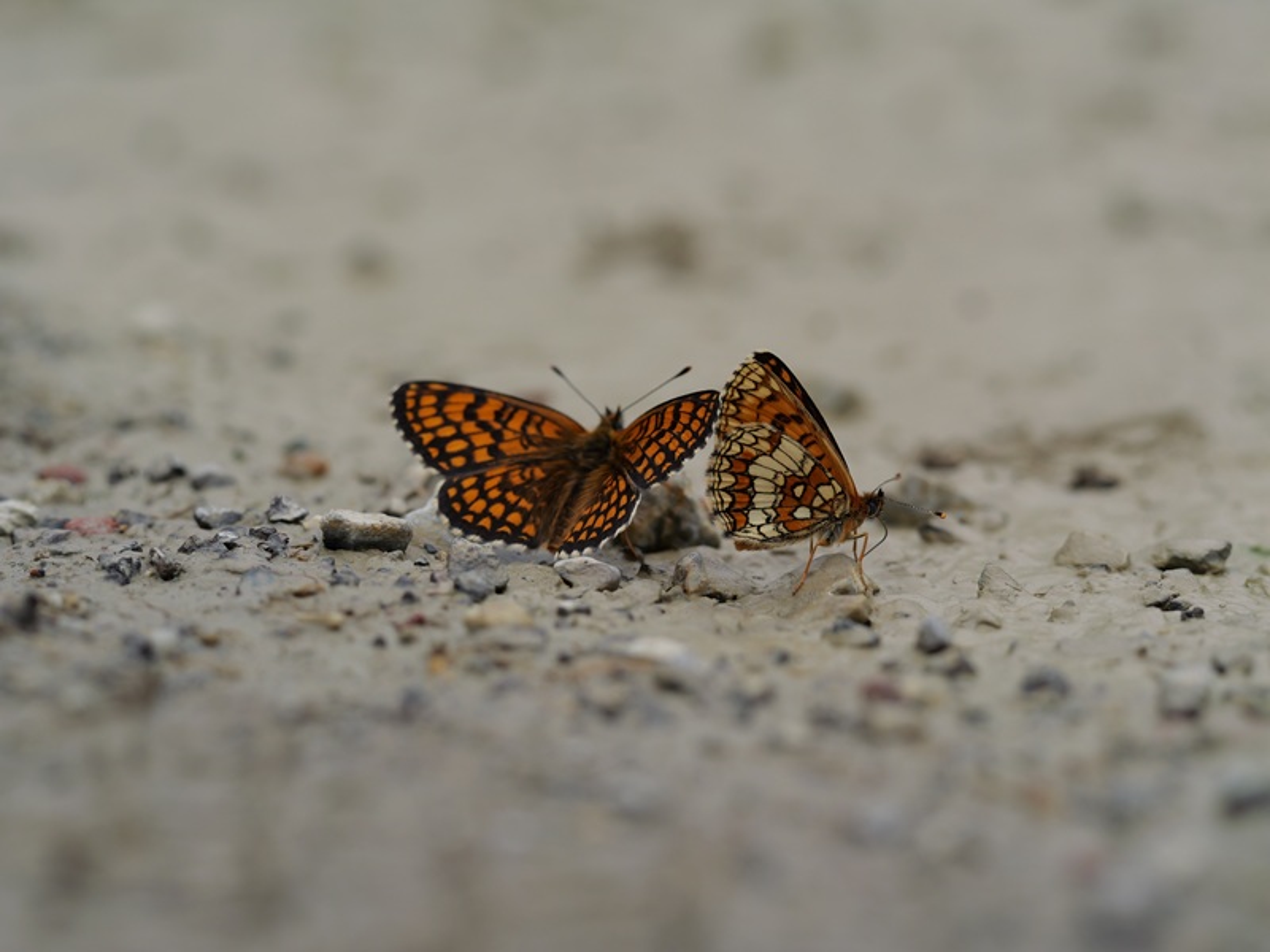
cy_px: 476
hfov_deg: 16.4
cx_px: 635
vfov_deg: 12.3
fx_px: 4403
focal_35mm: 120
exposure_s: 1/400
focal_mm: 60
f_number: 4
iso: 100
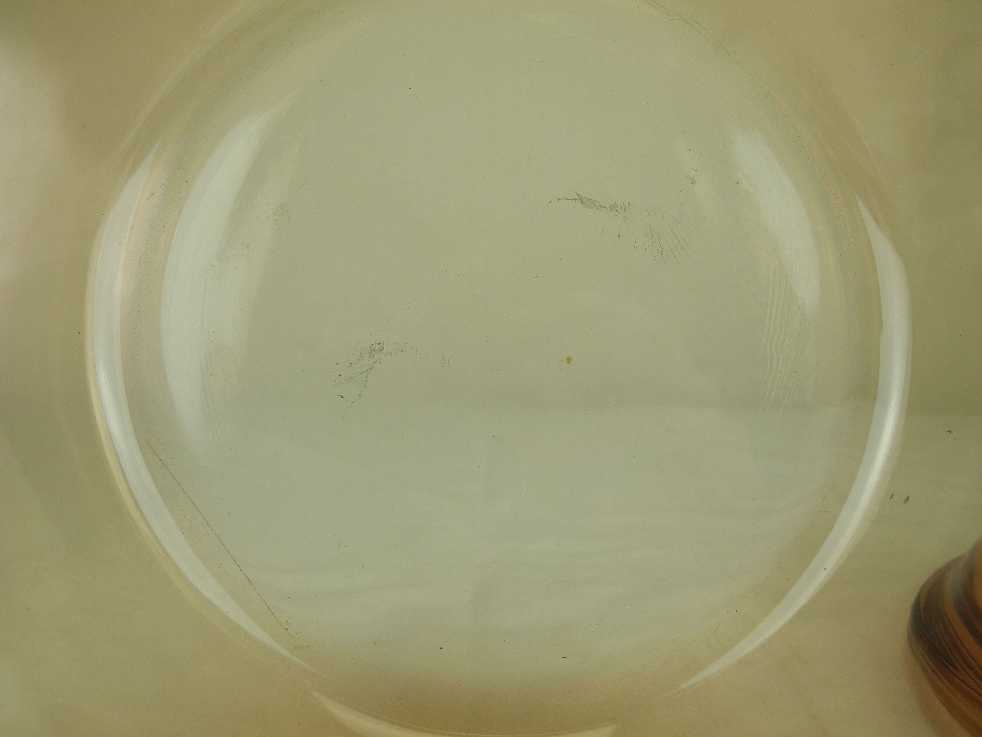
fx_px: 1078
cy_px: 368
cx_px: 491
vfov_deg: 37.7
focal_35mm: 38
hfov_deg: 49.0
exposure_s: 1/155
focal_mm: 8.1
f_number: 3.2
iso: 100
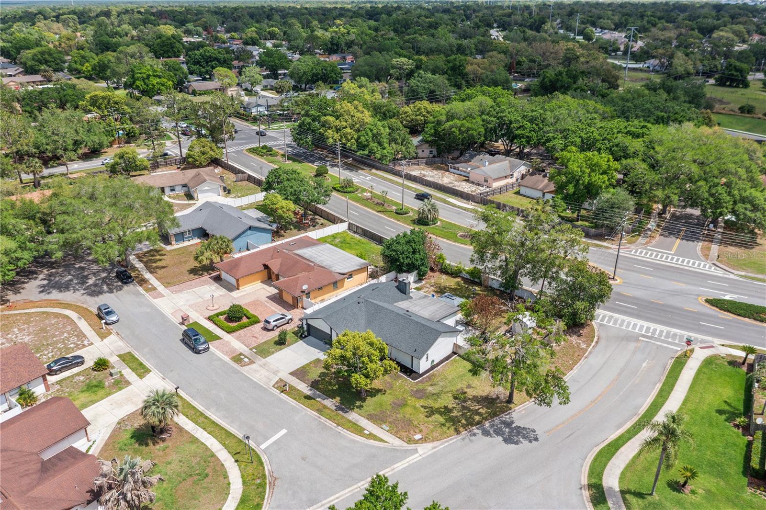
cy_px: 255
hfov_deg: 65.5
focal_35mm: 28
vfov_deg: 46.4
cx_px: 383
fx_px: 595
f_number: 4
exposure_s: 1/640
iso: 100
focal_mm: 10.3
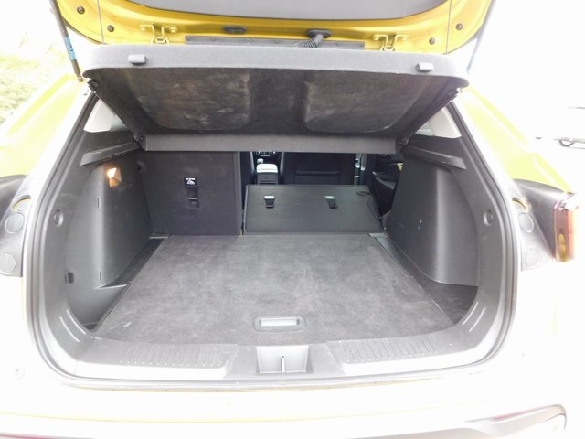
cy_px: 220
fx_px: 389
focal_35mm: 23
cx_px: 292
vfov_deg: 58.9
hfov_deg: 73.9
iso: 220
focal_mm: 4
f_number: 3
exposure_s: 1/30
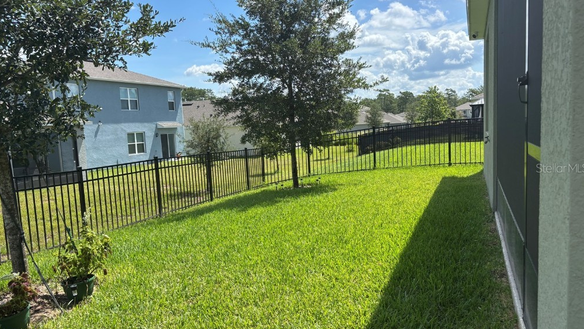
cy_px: 168
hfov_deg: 66.1
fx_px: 449
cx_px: 292
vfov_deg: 40.2
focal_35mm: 29
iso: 50
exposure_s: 1/2571
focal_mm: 5.96
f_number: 1.6
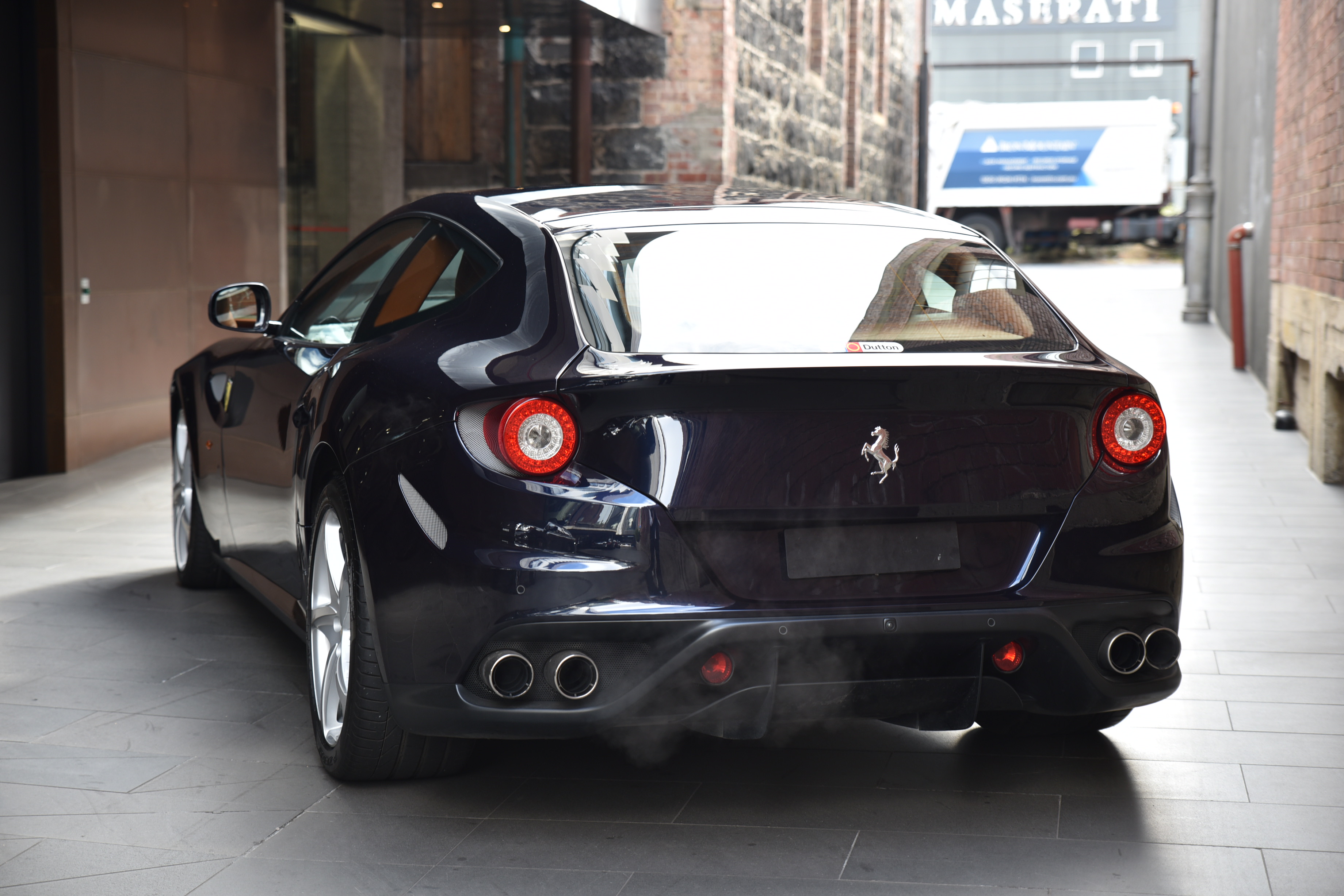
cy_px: 448
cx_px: 672
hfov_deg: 28.8
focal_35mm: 70
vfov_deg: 19.5
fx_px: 2614
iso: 80
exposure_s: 1/50
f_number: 4
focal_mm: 70
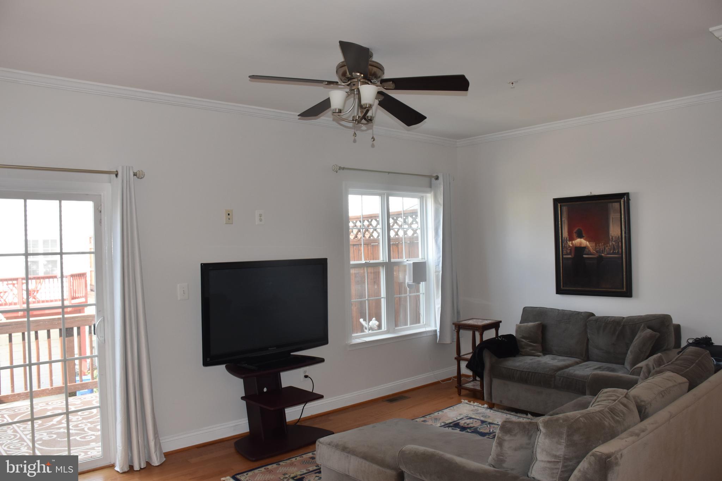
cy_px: 240
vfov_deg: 47.9
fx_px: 541
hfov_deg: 67.4
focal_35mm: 27
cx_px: 361
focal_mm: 18
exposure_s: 1/125
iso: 450
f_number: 5.6
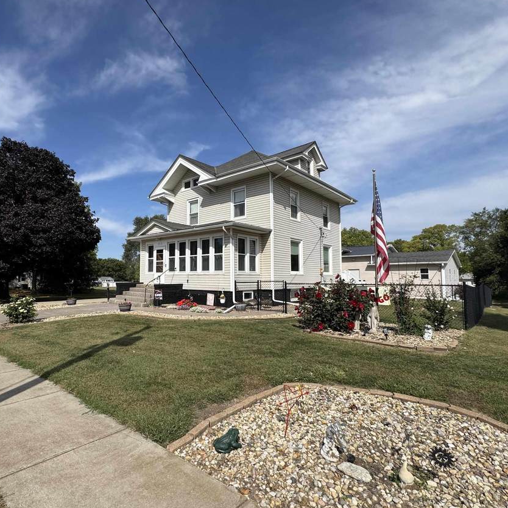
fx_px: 315
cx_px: 225
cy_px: 258
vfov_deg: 77.7
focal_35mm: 19
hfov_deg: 77.4
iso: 50
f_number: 2.2
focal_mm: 2.22
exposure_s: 1/3390
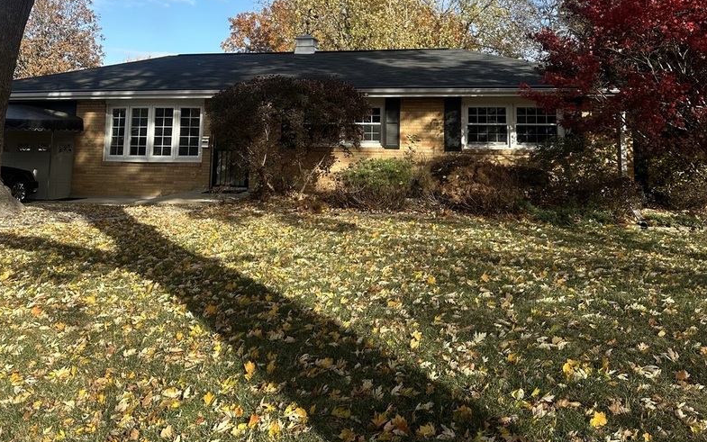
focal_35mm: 35
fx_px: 675
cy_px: 62
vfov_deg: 34.7
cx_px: 358
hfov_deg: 55.3
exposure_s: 1/3472
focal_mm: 6.86
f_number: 1.78
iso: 80
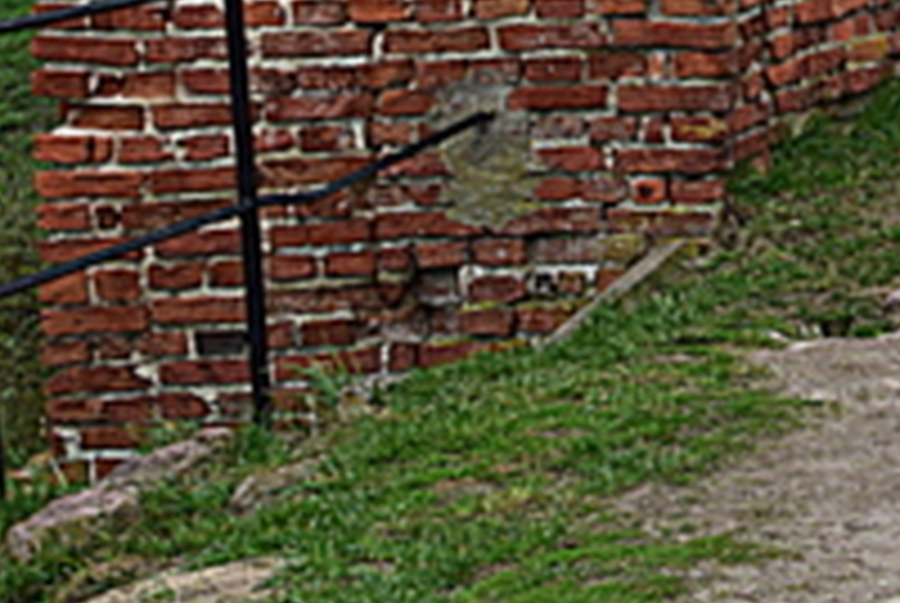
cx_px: 1724
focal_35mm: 108
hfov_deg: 15.6
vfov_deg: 12.3
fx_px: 2704
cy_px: -207
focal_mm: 18
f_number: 9
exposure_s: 1/100
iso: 400
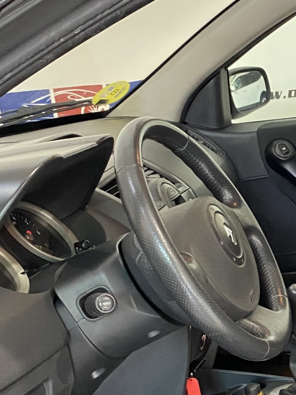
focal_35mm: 76
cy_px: 258
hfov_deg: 17.7
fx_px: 866
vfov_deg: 25.5
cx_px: 426
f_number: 1.8
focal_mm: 4.25
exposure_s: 1/50
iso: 400
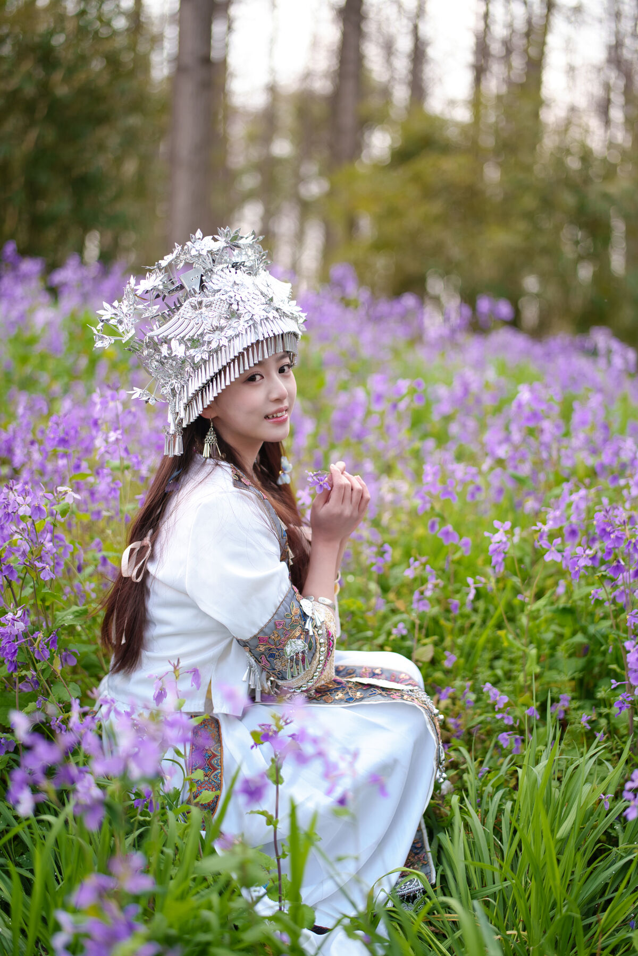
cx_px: 319
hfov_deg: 27.0
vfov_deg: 39.6
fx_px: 1329
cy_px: 478
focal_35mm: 50
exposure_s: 1/640
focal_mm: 50
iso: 100
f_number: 1.4
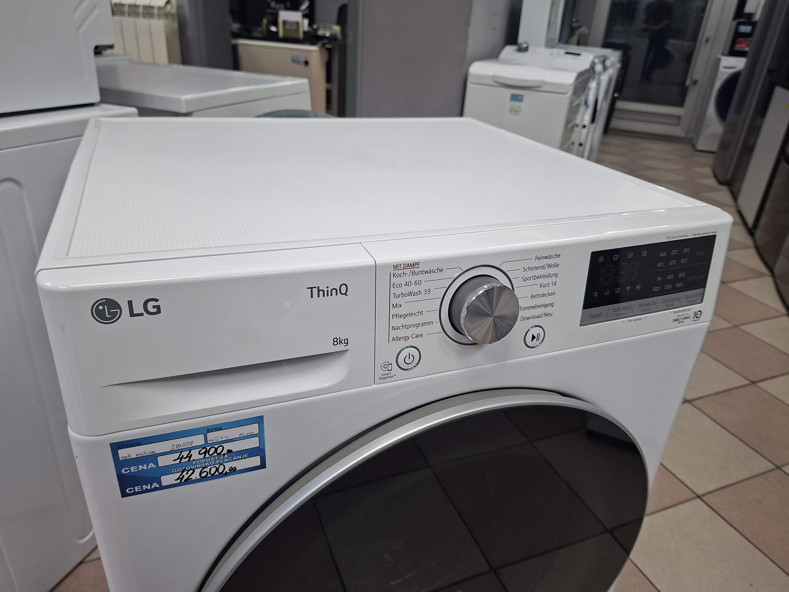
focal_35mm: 23
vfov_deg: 58.9
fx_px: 524
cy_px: 296
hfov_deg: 73.9
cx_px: 394
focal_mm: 5.54
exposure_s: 1/100
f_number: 1.8
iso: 250
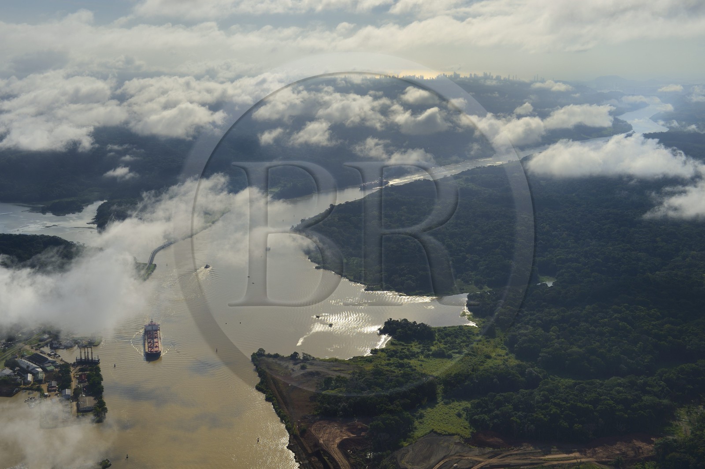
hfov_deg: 44.5
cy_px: 234
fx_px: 861
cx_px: 352
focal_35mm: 44
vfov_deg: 30.5
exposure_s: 1/640
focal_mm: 44
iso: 200
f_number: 13
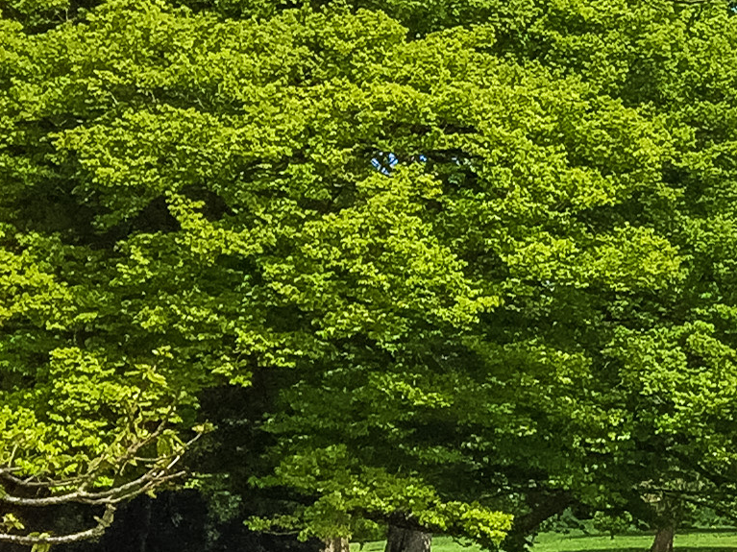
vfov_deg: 12.2
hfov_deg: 14.6
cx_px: 1253
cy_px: 311
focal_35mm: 121
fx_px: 2576
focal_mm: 4.15
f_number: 2.2
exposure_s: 1/3000
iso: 32
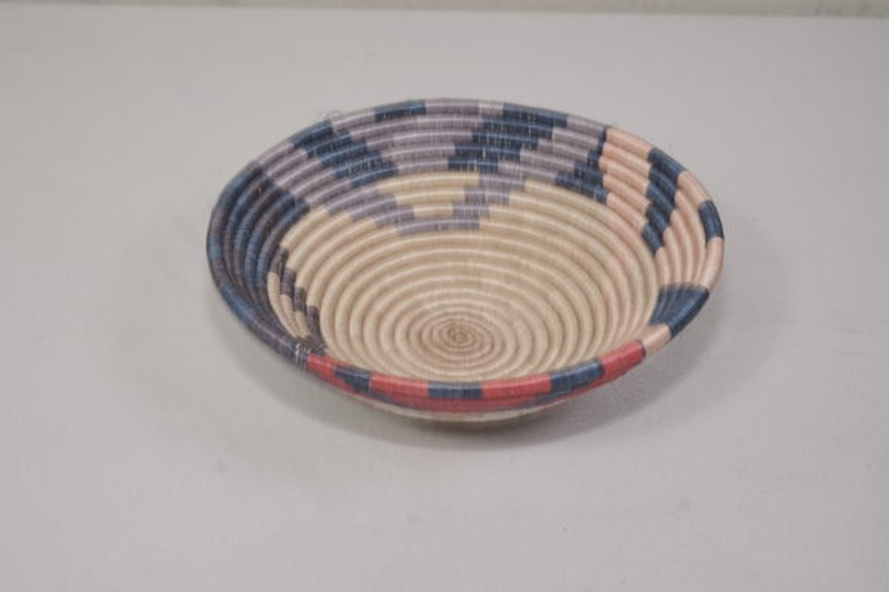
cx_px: 444
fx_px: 1235
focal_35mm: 50
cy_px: 296
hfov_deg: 39.6
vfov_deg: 27.0
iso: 800
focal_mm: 50
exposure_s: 1/80
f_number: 6.3
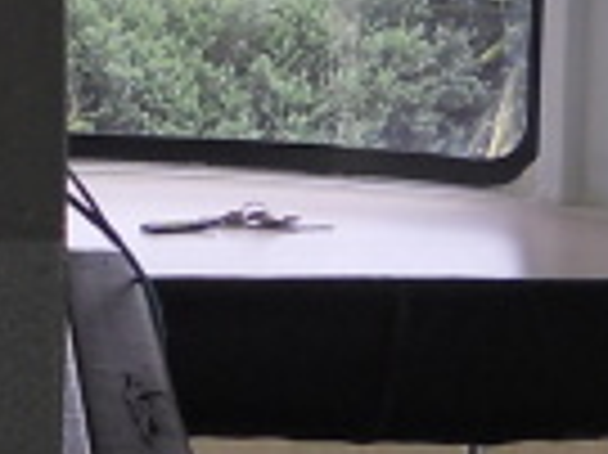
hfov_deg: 9.6
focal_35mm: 205
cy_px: 22
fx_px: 3597
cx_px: -54
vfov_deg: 7.2
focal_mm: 4.9
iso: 80
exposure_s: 1/60
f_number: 3.2
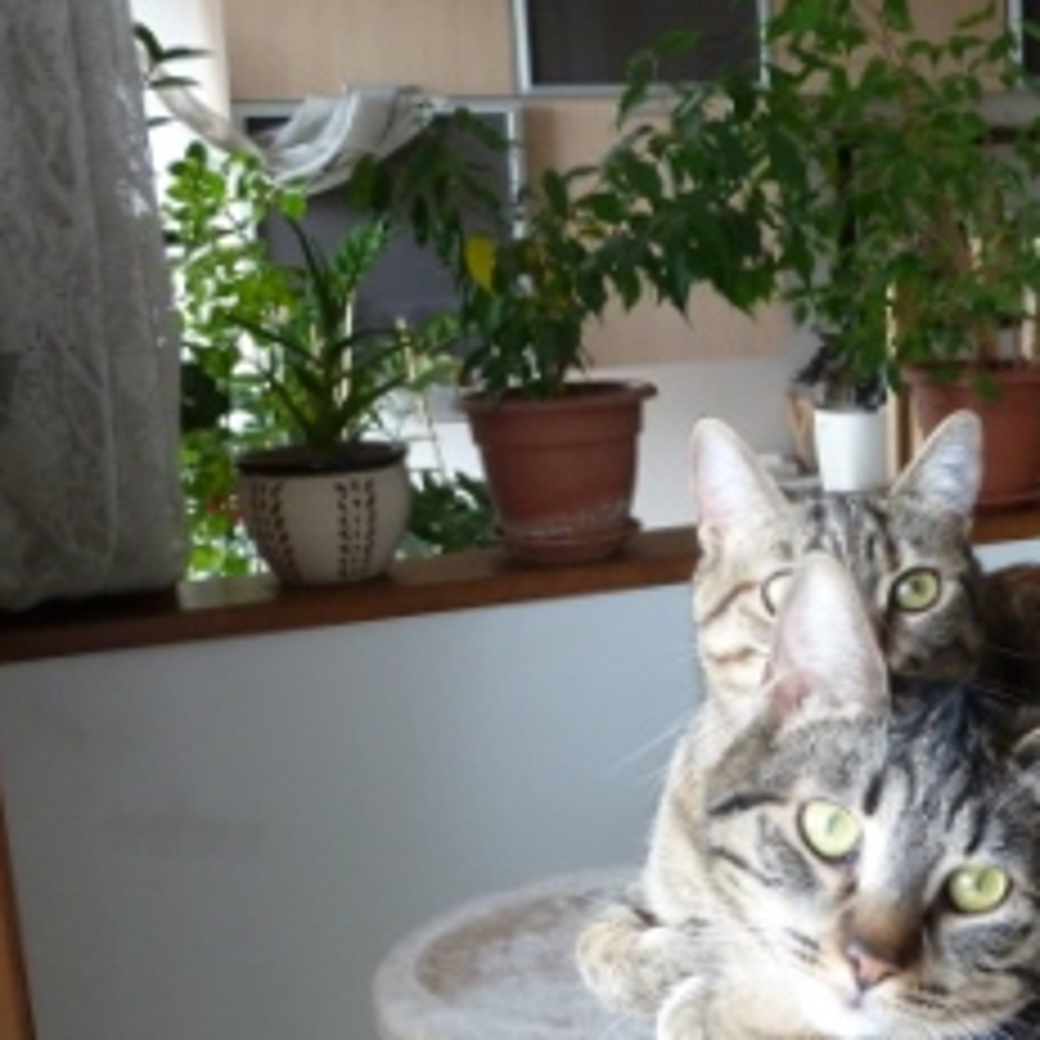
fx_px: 2039
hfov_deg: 27.6
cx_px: 927
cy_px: 675
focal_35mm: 60
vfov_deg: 28.5
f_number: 3.5
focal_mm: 5.7
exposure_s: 1/30
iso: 320
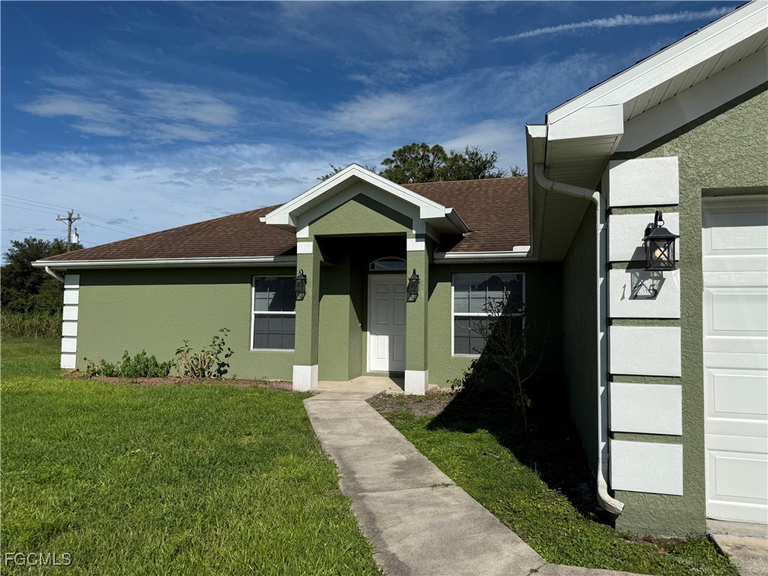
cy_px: 288
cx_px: 384
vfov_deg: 56.8
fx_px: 532
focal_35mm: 24
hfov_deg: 71.6
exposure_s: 1/10309
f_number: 1.78
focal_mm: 6.76
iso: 80
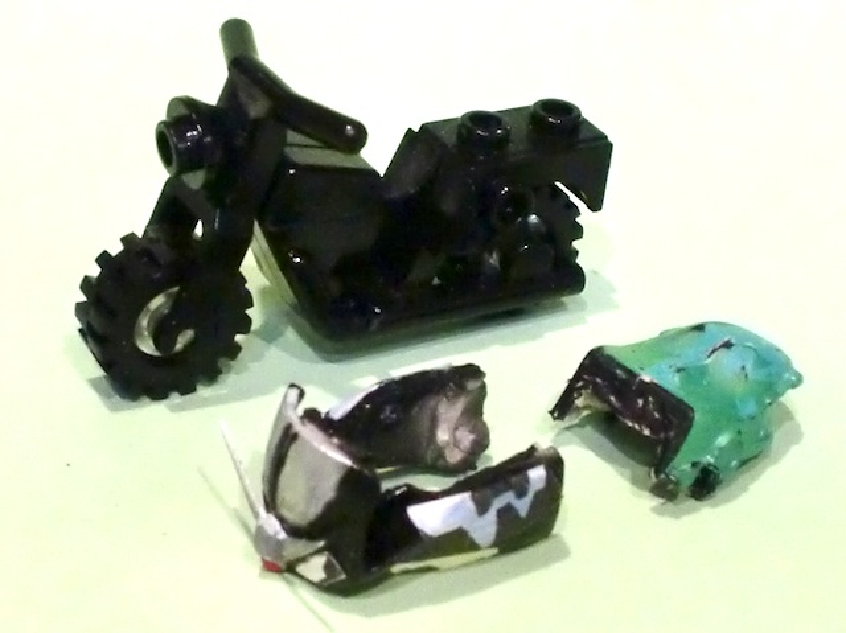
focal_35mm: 35
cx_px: 423
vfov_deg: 40.6
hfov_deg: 52.7
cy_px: 316
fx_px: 855
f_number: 3.1
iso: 400
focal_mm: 6.3
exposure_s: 1/40
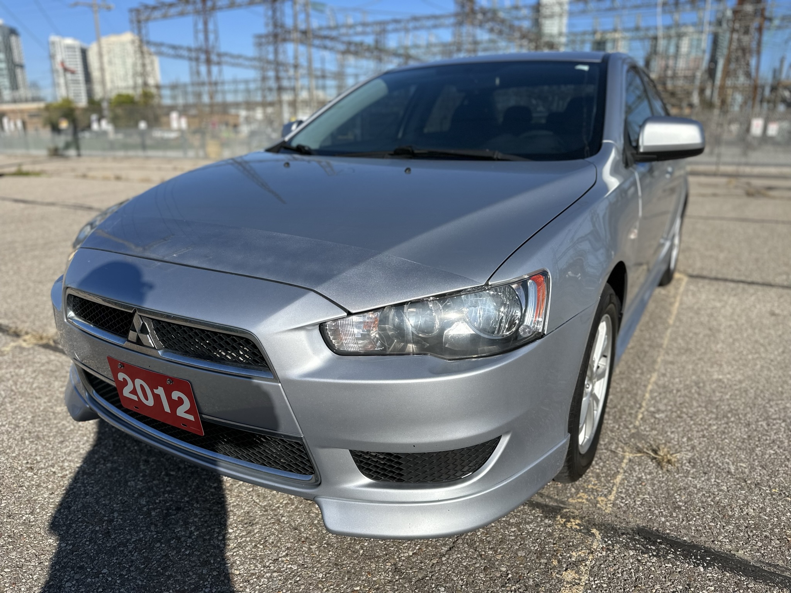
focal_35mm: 24
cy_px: 296
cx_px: 396
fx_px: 548
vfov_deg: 56.8
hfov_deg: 71.6
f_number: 1.78
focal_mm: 6.86
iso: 80
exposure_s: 1/5263
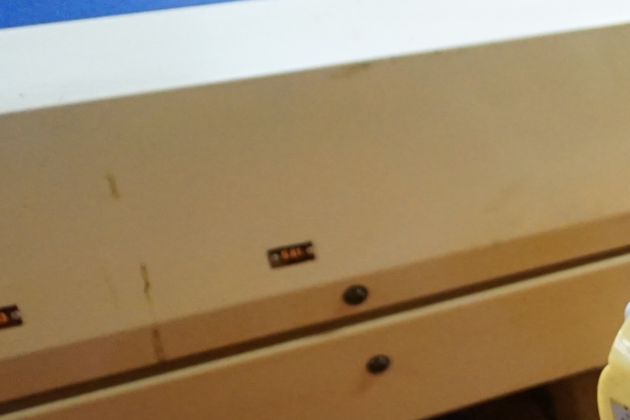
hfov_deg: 19.9
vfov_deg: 16.3
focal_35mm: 81
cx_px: 1057
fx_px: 1417
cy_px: 464
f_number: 3.5
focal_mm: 16
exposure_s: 1/160
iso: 2000
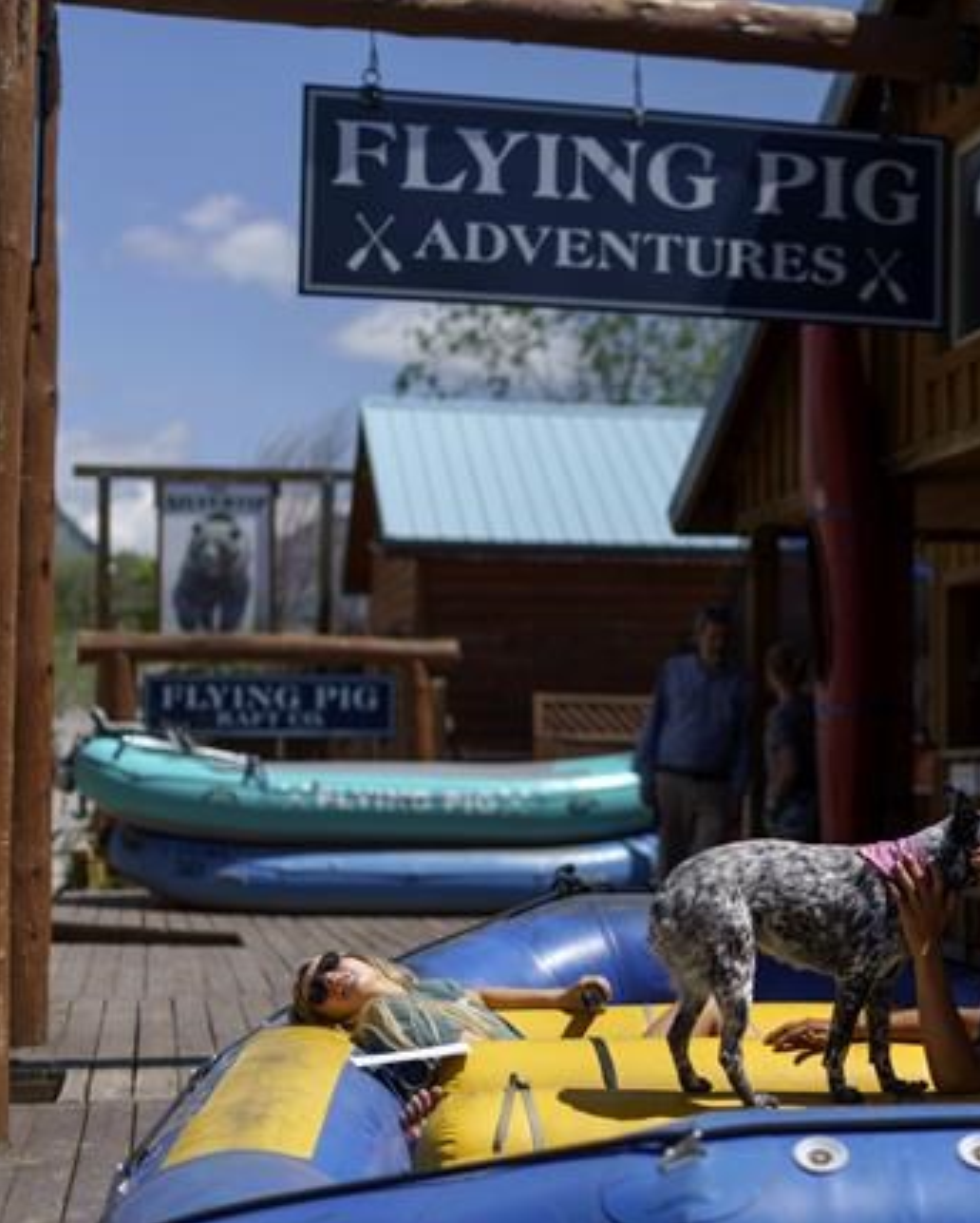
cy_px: 614
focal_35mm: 71
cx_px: 866
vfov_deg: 26.7
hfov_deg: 21.2
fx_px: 2570
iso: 100
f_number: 1.8
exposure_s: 1/12800
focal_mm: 50
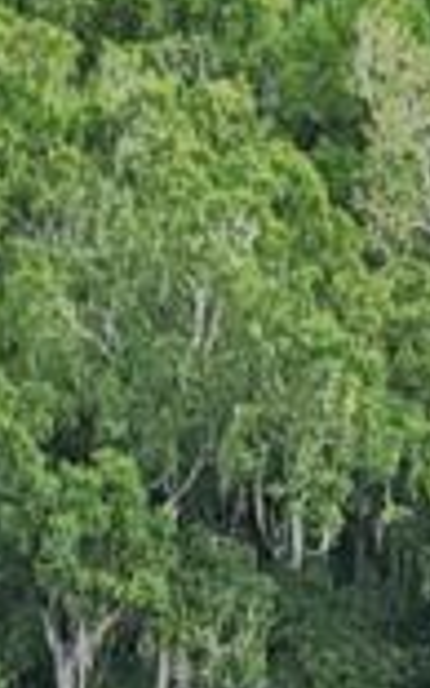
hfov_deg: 7.3
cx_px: 740
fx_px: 3278
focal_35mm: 175
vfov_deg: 11.0
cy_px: 1301
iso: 25
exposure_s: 1/257
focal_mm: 3.3
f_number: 2.2
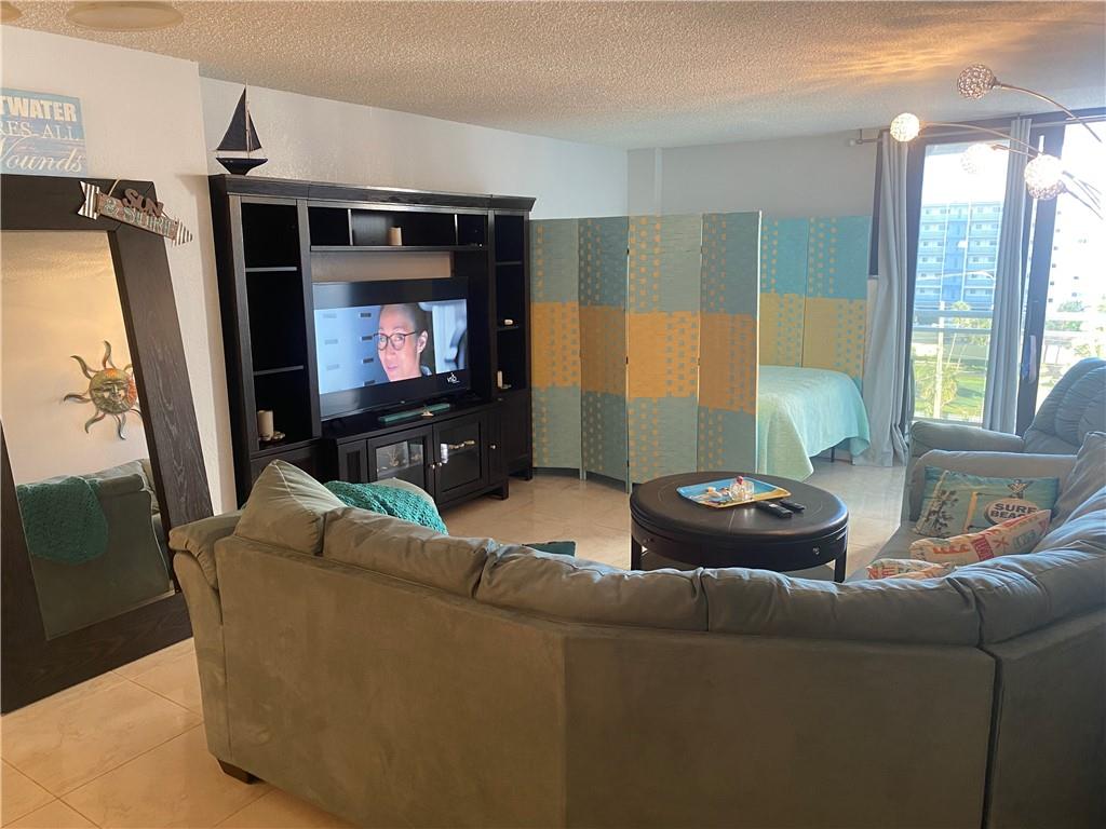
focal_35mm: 26
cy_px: 414
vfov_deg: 53.1
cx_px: 553
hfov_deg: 67.3
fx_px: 831
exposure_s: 1/60
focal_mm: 4.25
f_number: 1.8
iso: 160
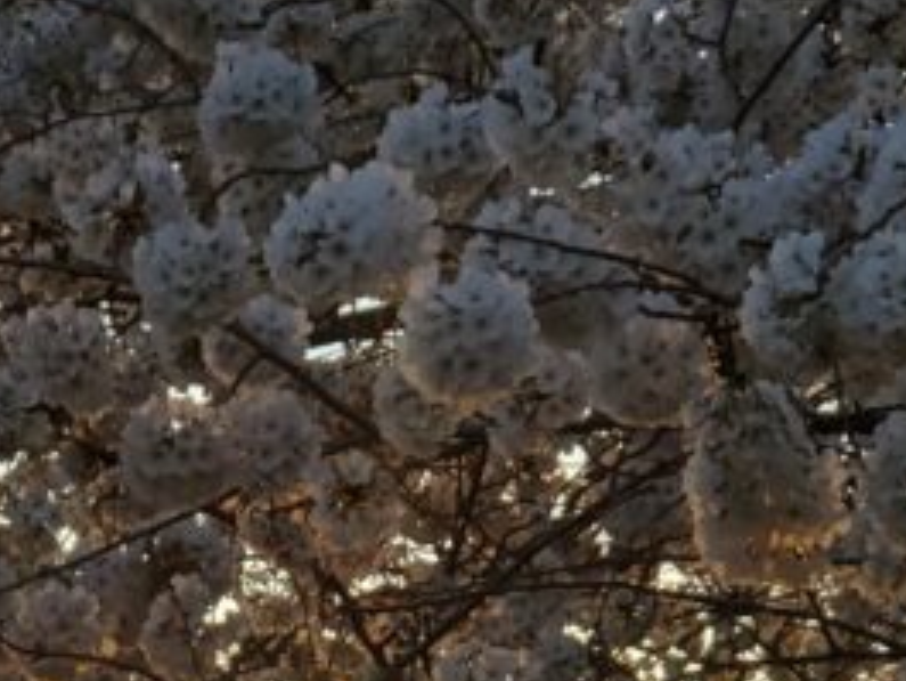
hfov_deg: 9.8
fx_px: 5263
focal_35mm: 201
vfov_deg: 7.3
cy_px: 1003
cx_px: 75
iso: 50
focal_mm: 6
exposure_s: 1/699
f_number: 2.4
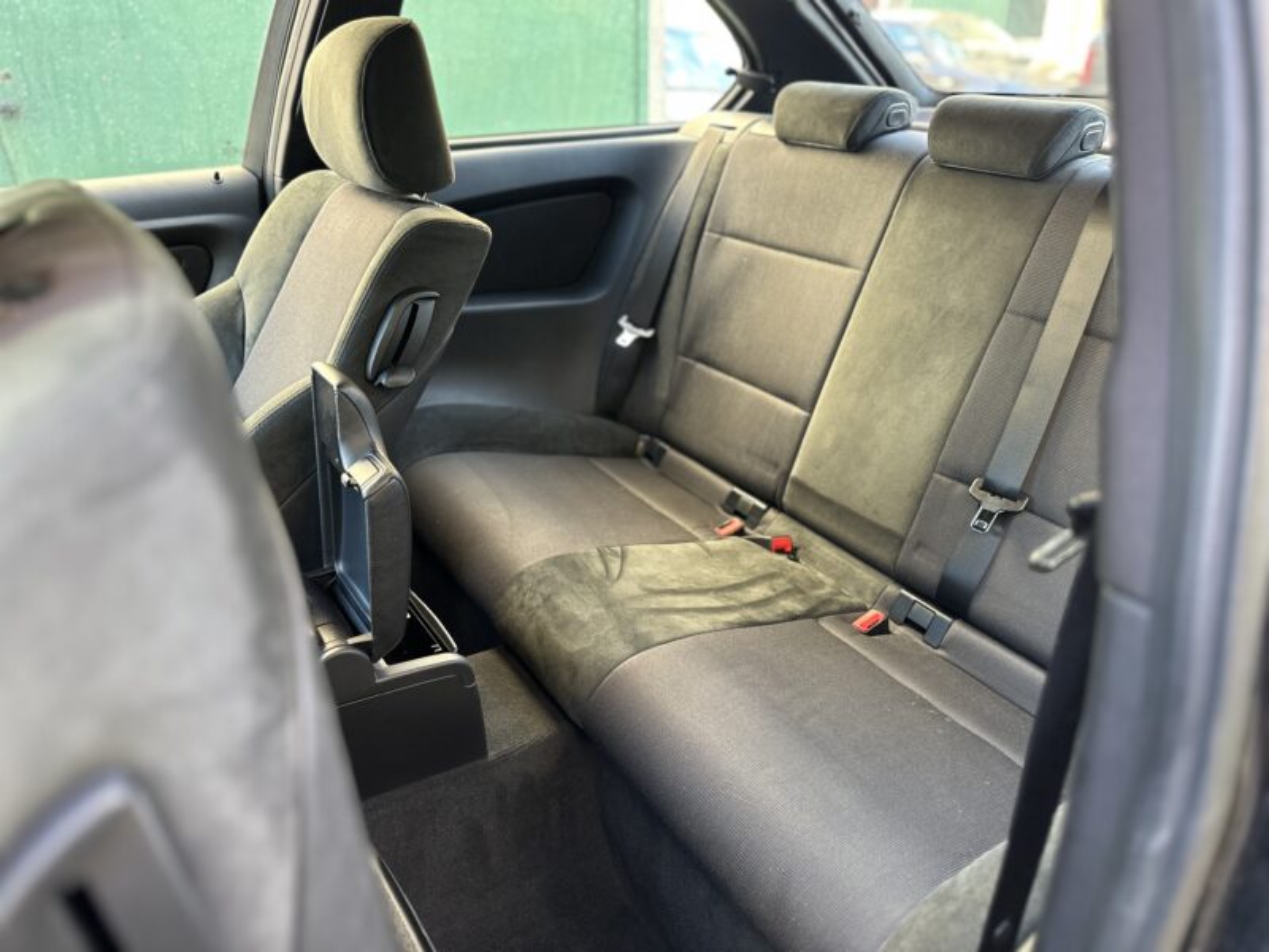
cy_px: 476
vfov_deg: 56.8
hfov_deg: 71.6
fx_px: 880
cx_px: 634
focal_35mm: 24
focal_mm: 6.86
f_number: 1.78
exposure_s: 1/86
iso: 250
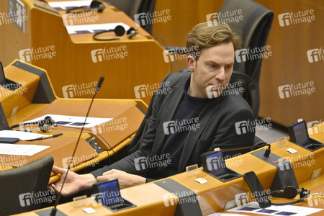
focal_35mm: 600
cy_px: 108
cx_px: 162
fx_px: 5400
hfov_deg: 3.4
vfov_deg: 2.3
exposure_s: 1/640
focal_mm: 600
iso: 5000
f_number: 6.3
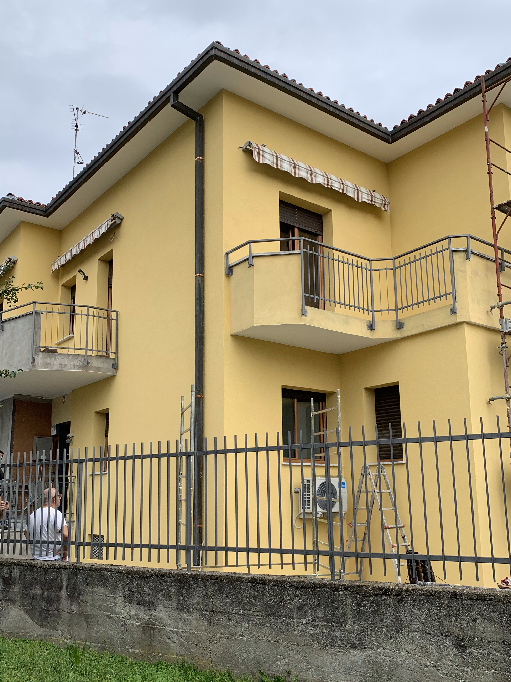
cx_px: 261
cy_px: 381
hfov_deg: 44.2
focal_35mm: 32
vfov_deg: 56.7
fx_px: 630
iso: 25
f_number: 1.8
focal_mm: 4.25
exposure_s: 1/1350
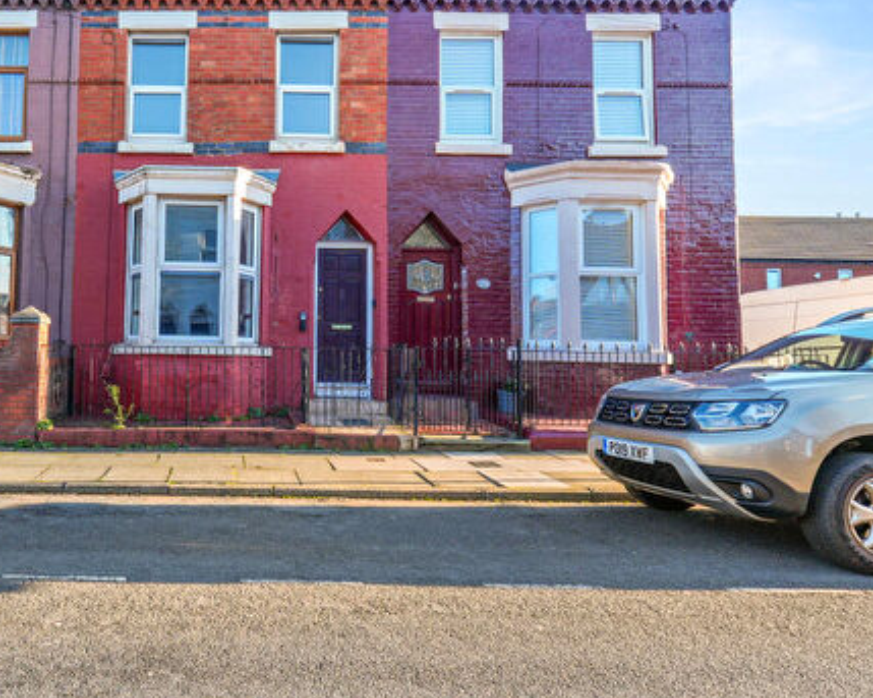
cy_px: 325
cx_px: 226
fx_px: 594
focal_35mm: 23
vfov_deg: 60.8
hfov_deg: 68.3
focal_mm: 10
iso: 100
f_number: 5
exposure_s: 1/100
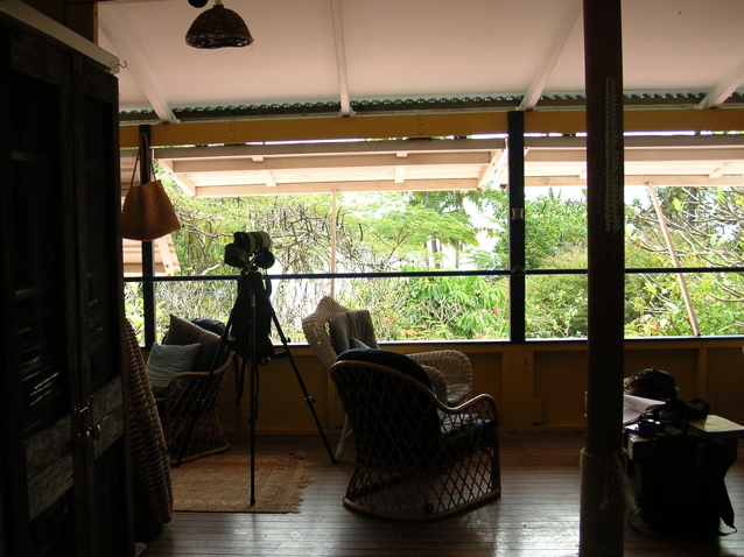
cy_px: 278
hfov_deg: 51.4
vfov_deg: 39.6
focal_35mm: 36
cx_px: 372
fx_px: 773
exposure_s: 1/155
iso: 50
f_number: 2.7
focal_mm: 6
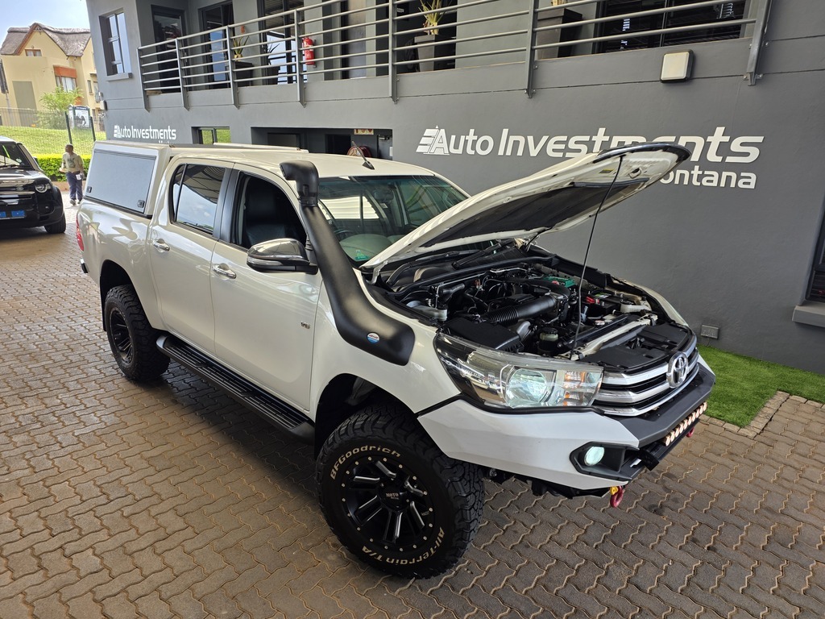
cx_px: 412
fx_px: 548
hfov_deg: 73.9
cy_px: 310
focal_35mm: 23
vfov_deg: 58.9
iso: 32
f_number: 1.7
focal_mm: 6.25
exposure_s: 1/180
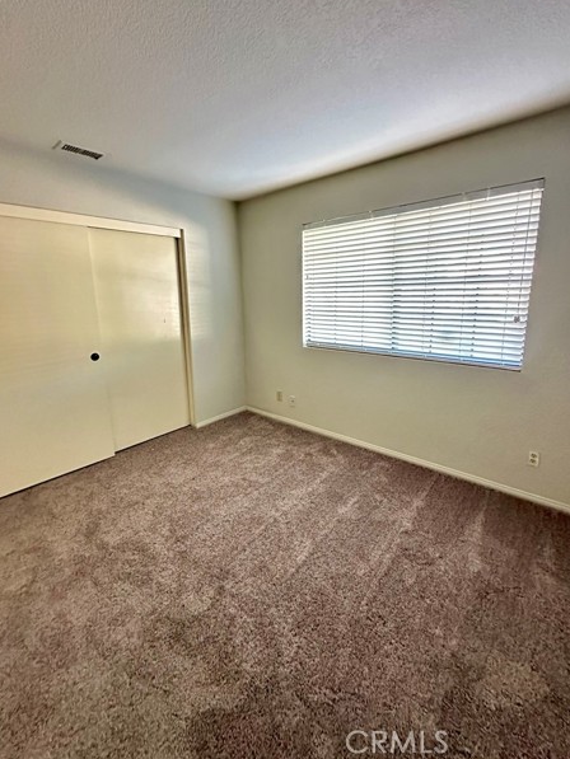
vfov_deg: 98.0
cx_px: 275
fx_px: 329
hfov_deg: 81.7
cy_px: 353
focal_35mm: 15
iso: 1250
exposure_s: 1/44
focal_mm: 2.22
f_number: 2.2
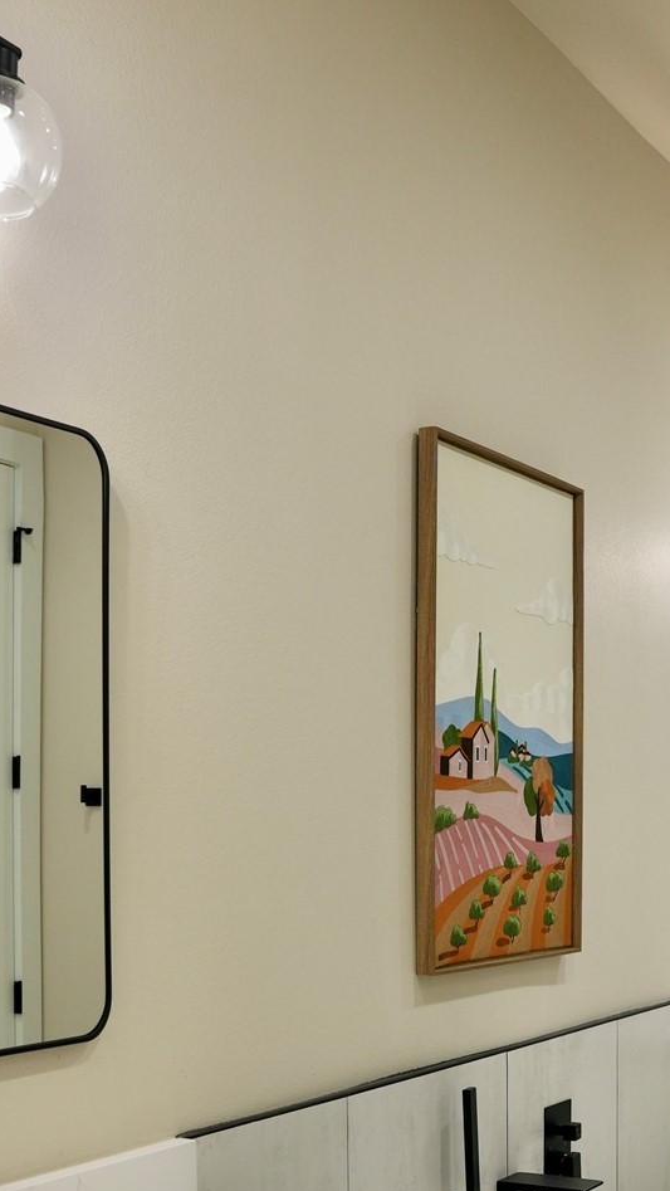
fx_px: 1705
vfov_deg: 37.4
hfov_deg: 22.0
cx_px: 527
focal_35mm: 54
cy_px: 916
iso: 400
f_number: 4
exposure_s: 1/160
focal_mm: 24
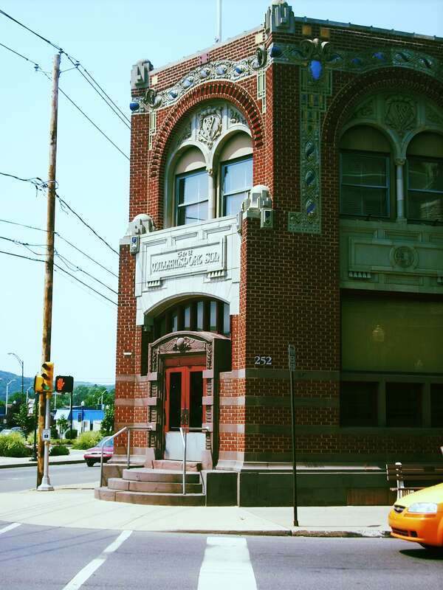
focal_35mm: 54
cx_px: 222
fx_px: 921
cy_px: 295
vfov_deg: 35.5
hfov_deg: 27.0
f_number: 6.9
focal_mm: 9
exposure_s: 1/136
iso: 64
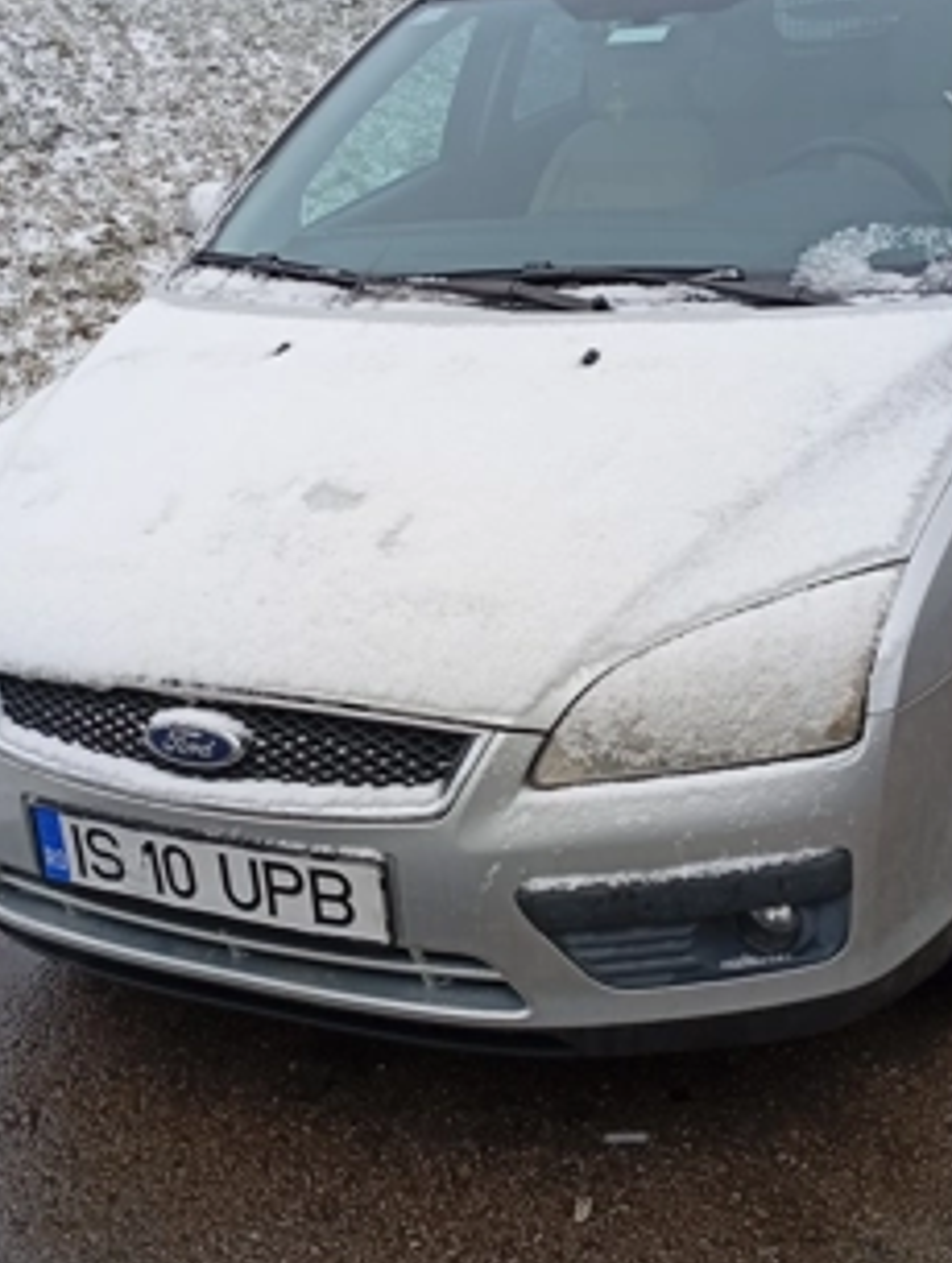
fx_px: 1717
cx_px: 476
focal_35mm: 47
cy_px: 646
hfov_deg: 31.0
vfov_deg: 40.4
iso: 50
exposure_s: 1/143
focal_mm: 3.98
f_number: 1.8
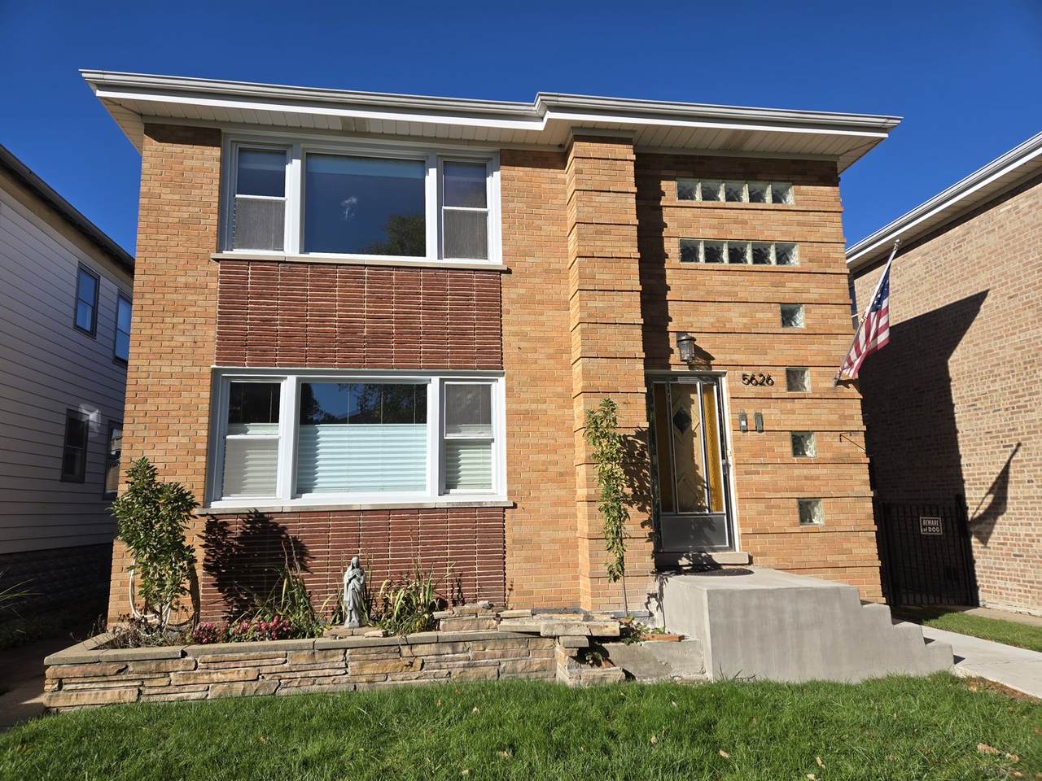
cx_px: 521
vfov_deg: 58.9
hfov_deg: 73.9
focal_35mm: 23
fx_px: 692
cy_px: 390
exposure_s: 1/1989
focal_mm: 5.4
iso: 25
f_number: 1.8
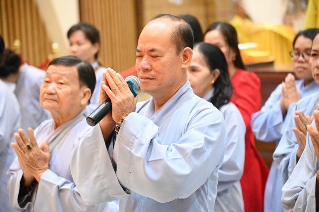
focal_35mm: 112
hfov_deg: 18.3
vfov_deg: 12.2
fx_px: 991
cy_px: 106
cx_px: 160
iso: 16000
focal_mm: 112
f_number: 4.5
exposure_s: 1/320
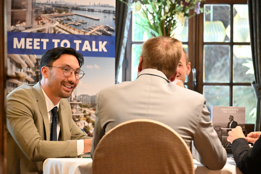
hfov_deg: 11.0
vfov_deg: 7.3
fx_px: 1359
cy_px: 87
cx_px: 130
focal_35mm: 188
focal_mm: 125
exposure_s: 1/60
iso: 12800
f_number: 5.3
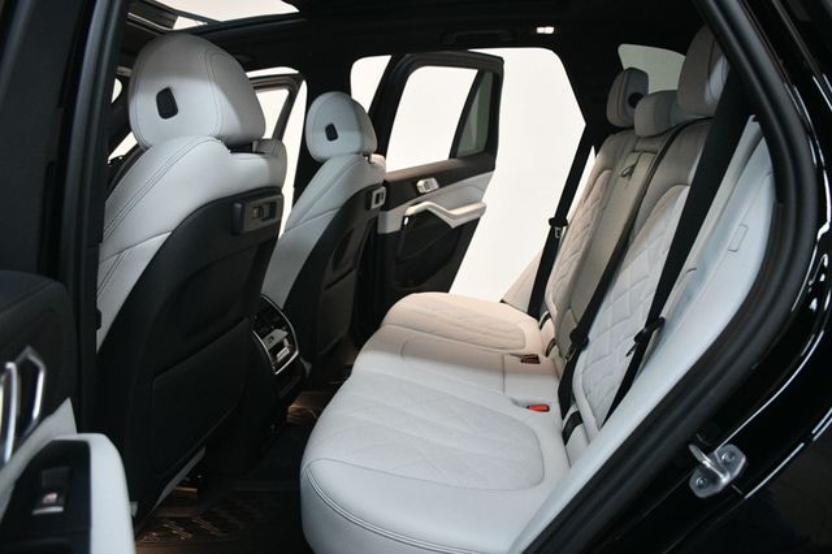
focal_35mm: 27
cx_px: 416
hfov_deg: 67.4
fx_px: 624
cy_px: 277
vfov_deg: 47.9
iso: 2500
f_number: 3.5
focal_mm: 18
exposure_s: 1/125
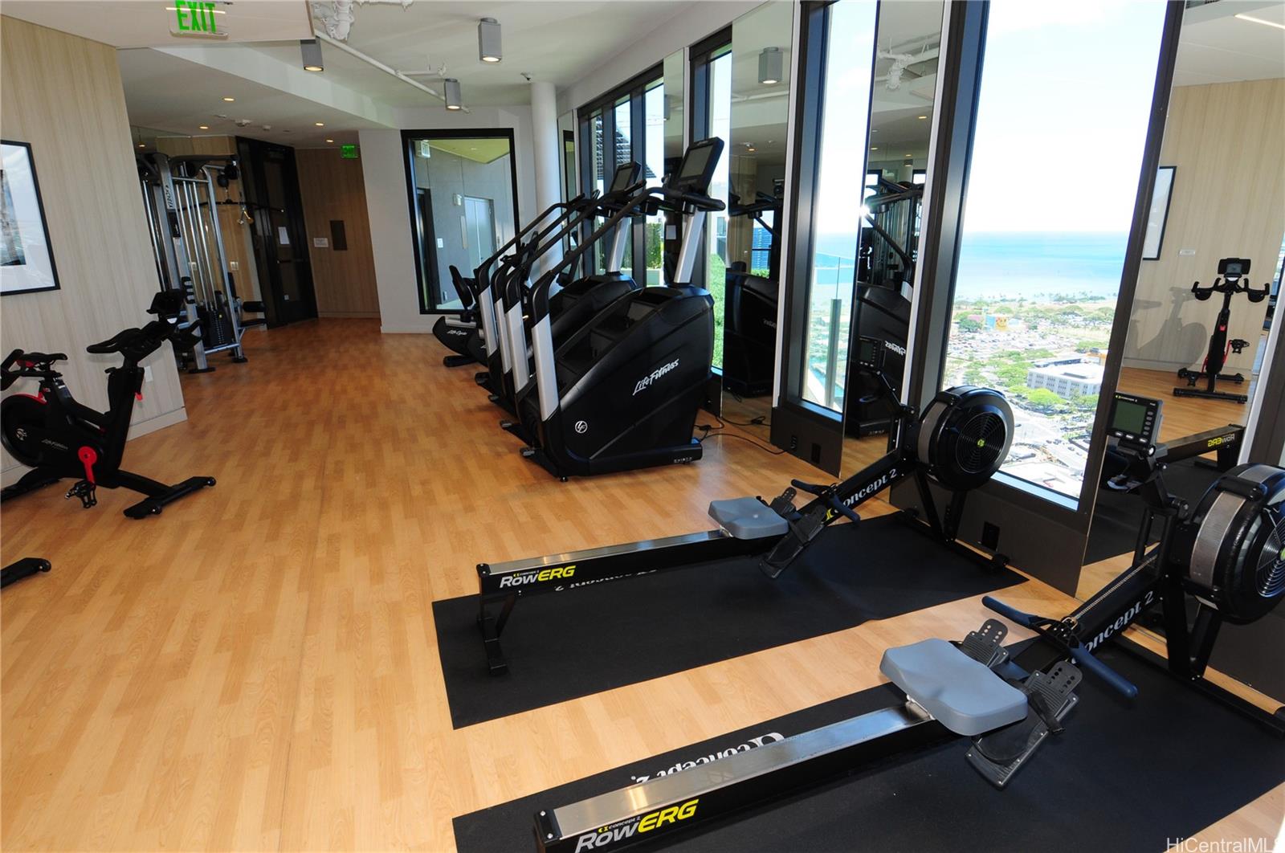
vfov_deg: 67.2
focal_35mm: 18
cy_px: 426
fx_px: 642
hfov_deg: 90.1
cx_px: 642
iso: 400
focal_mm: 12
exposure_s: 1/60
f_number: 9
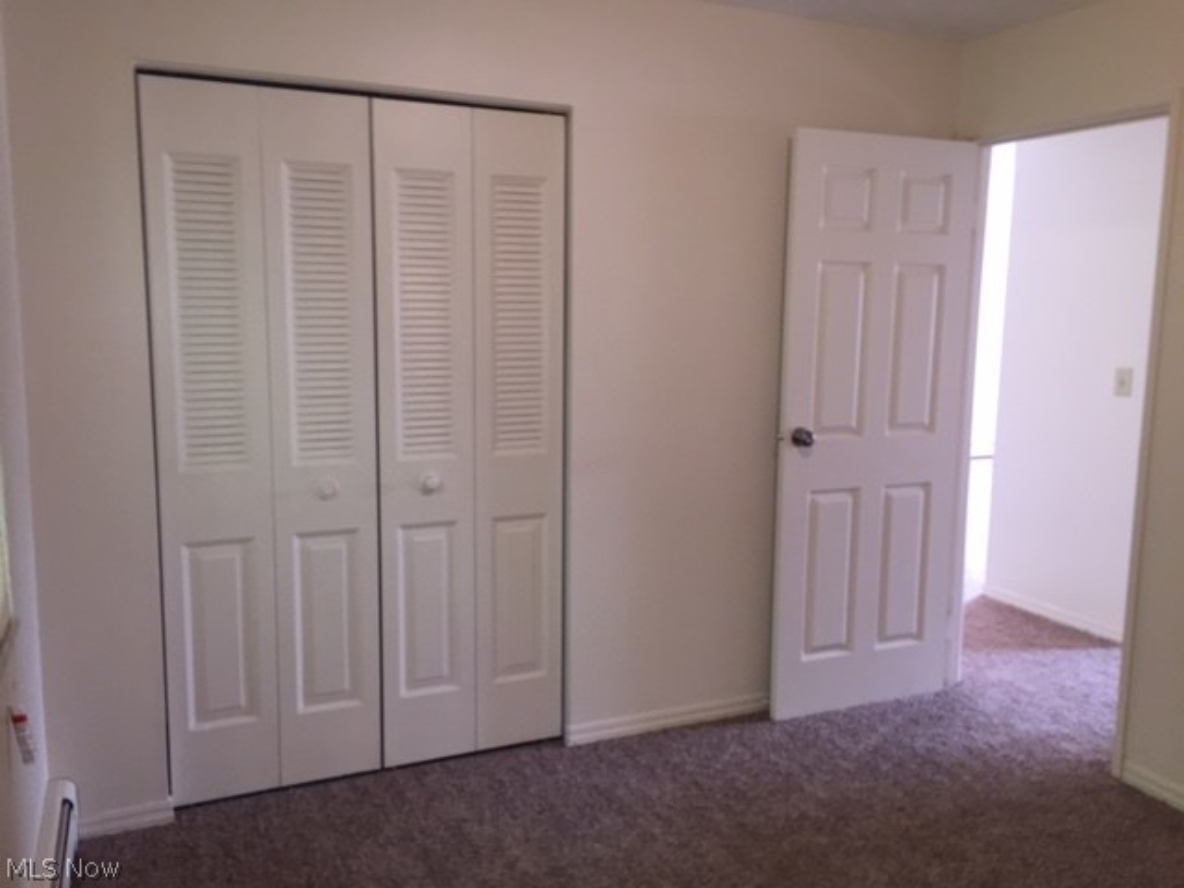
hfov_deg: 61.7
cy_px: 444
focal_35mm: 29
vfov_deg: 48.2
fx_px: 992
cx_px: 592
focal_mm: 4.15
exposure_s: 1/30
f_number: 2.2
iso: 80
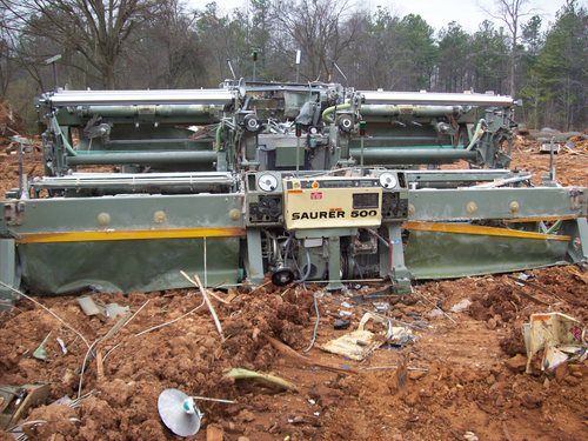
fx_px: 612
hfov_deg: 51.4
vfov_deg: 39.7
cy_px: 220
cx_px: 294
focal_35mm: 36
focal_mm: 6
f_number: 2.7
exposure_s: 1/213
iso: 80
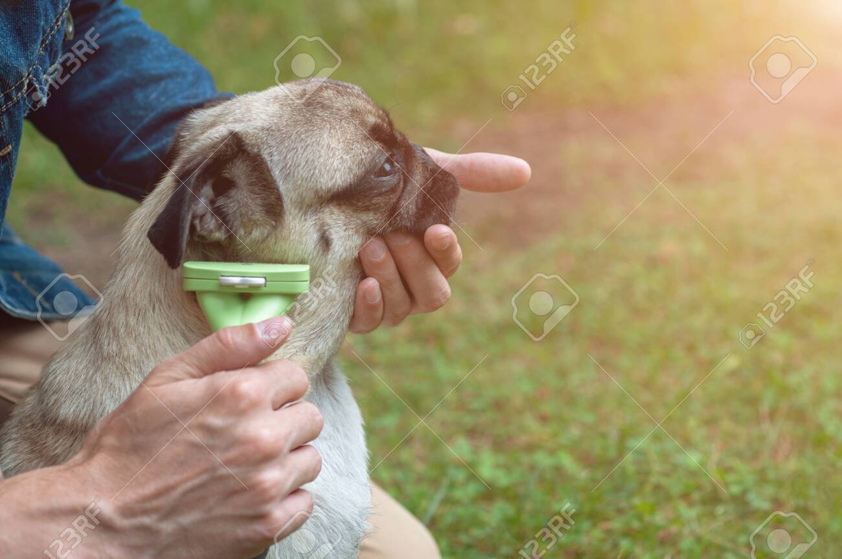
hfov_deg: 27.0
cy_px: 280
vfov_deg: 18.1
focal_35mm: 75
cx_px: 421
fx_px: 1752
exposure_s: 1/100
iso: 100
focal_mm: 50
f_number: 3.5
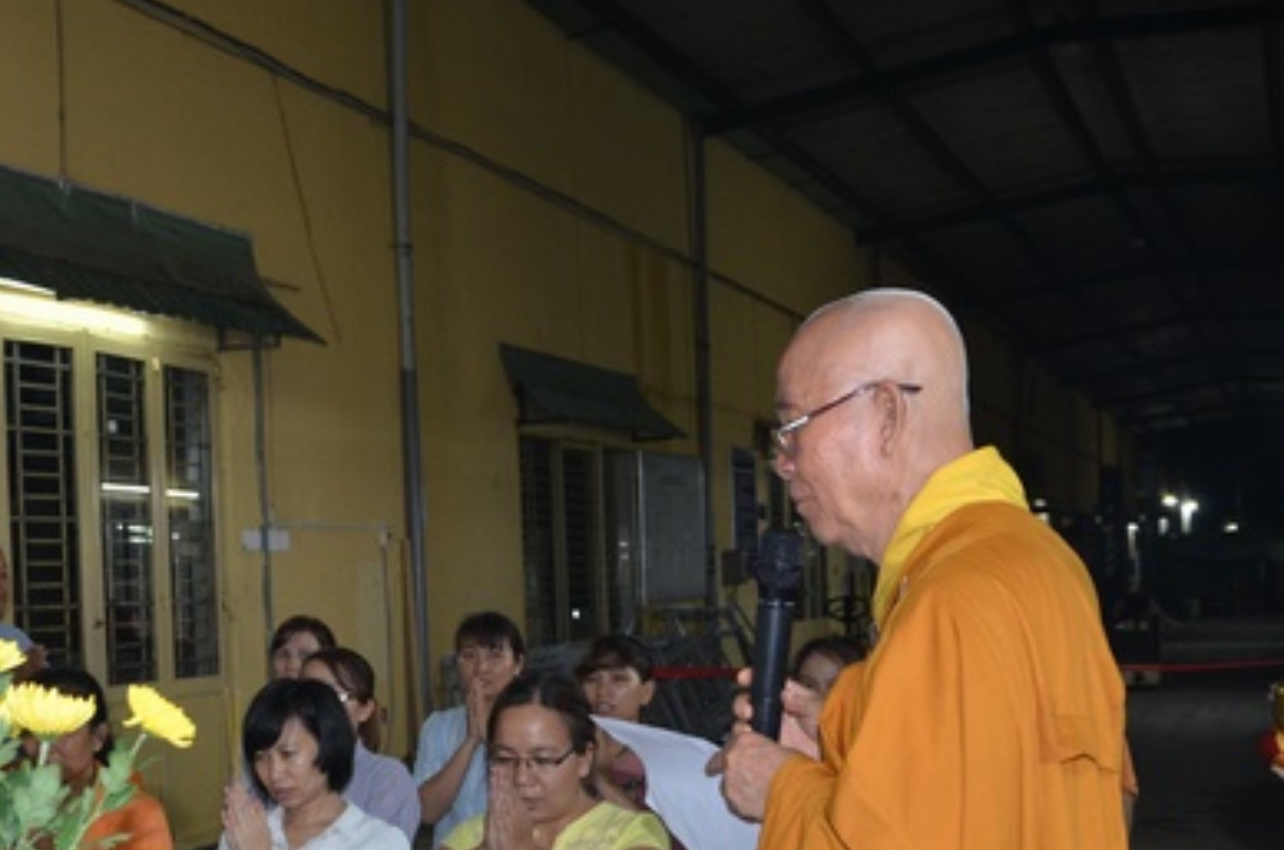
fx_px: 1881
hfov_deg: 36.7
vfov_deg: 25.0
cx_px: 298
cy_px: 696
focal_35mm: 53
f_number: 5
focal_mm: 21
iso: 1000
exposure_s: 1/60
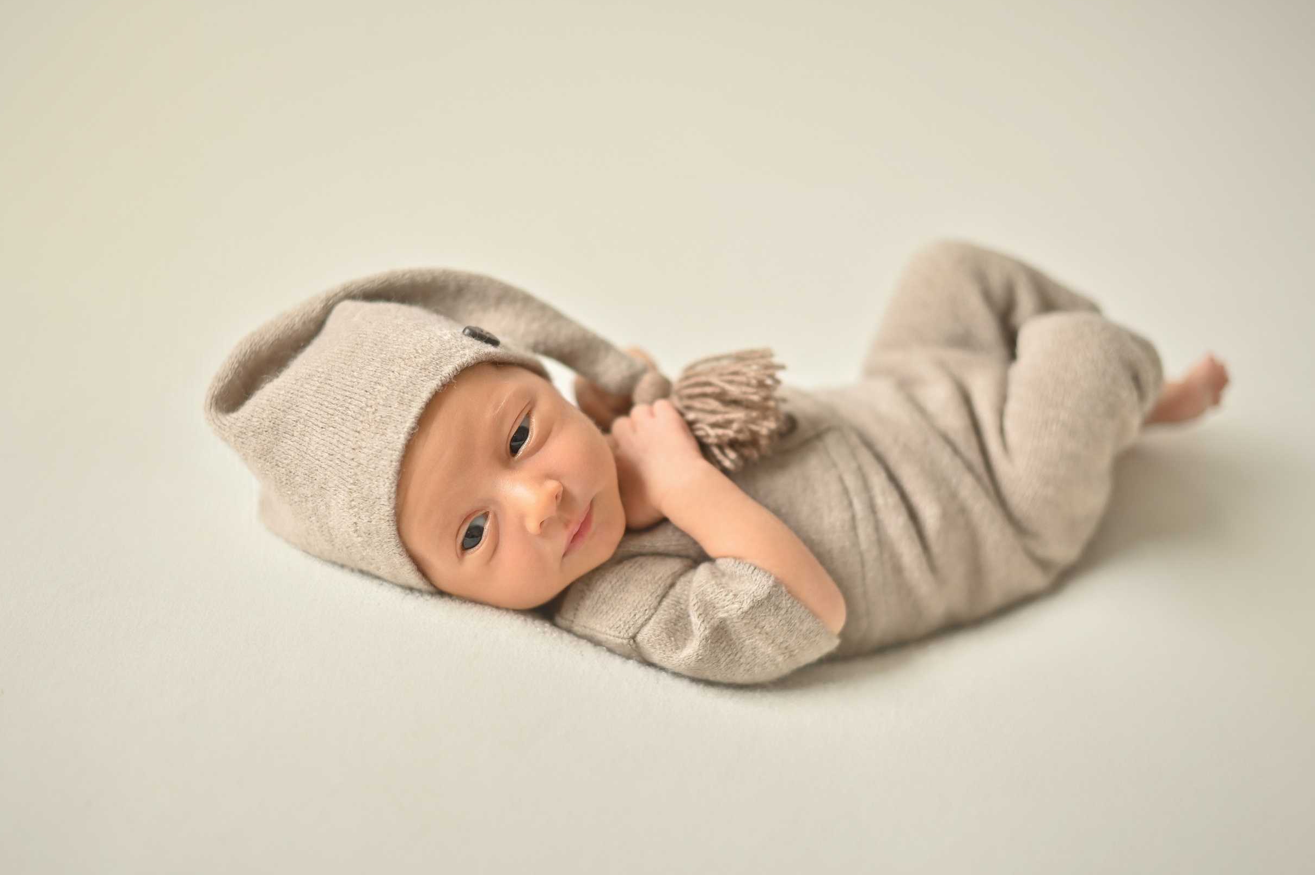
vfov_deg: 25.5
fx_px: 1935
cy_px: 447
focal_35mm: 53
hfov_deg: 37.5
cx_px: 640
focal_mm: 50
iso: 250
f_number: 1.8
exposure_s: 1/400
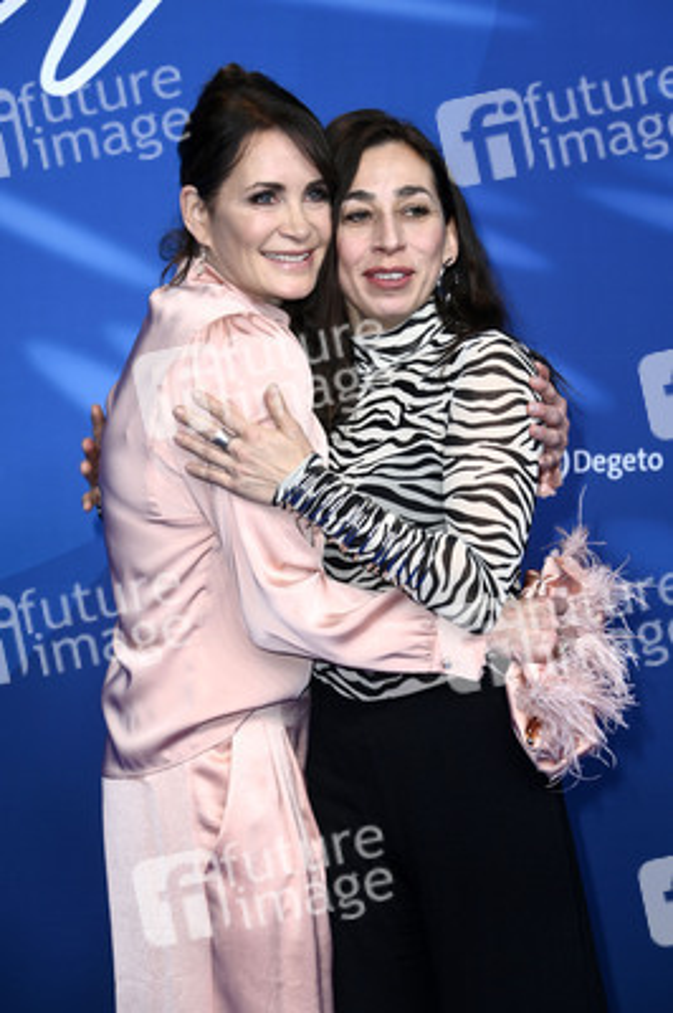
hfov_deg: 13.7
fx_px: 2809
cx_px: 336
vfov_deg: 20.4
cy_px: 506
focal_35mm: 100
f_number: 5.6
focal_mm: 100
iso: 800
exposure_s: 1/250
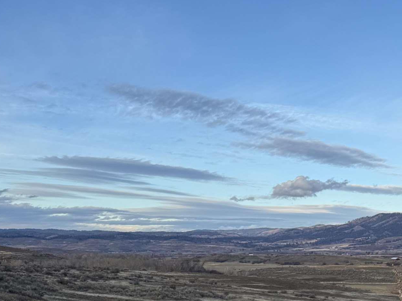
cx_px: 485
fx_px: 685
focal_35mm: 59
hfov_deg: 28.4
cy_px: 261
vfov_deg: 24.2
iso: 80
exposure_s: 1/1689
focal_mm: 6.76
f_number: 1.78
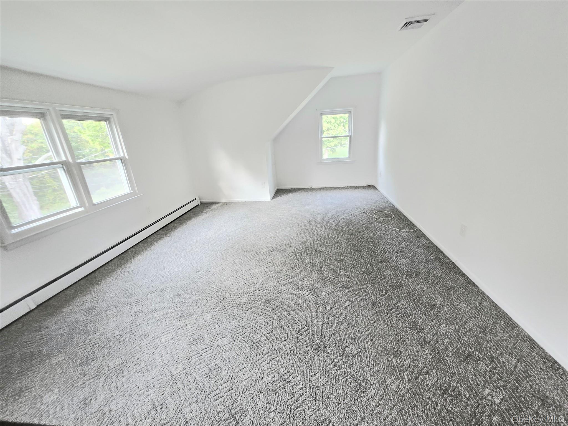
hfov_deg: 106.2
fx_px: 213
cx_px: 284
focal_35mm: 13
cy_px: 213
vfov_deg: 89.9
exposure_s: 1/60.2
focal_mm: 2.2
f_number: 2.2
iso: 160
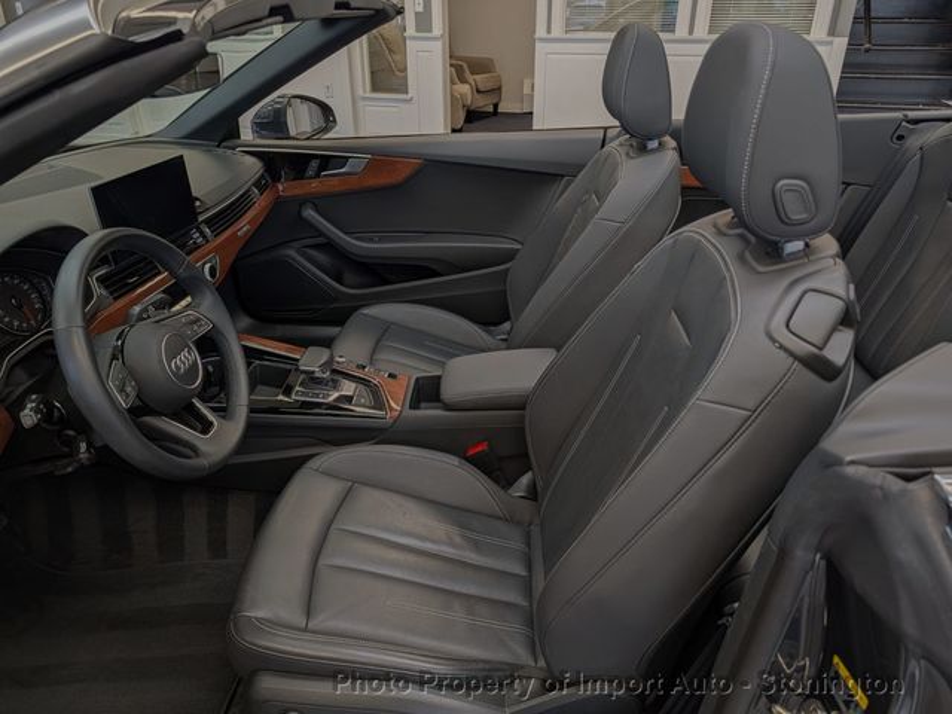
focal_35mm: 24
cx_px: 476
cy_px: 357
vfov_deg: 56.8
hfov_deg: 71.6
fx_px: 660
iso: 29
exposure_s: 1/120
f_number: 1.68
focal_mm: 6.9
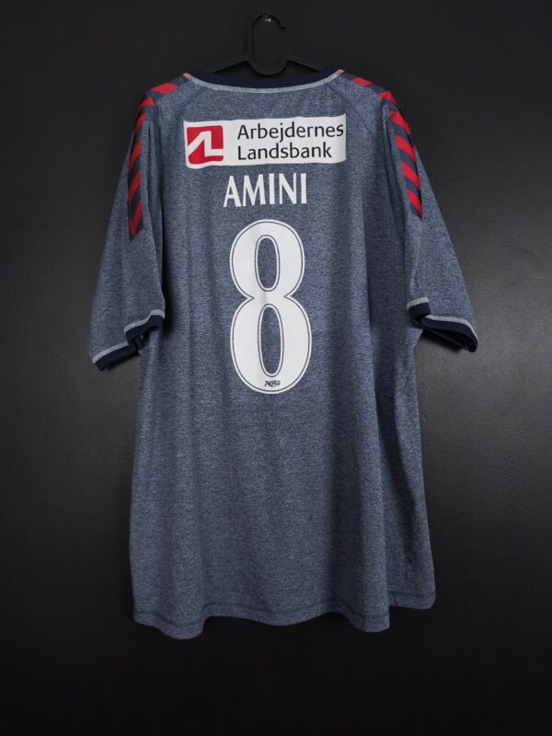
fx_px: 489
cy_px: 368
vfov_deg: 73.9
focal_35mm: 23
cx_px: 276
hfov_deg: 58.9
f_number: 1.6
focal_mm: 6.57
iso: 400
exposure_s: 1/125
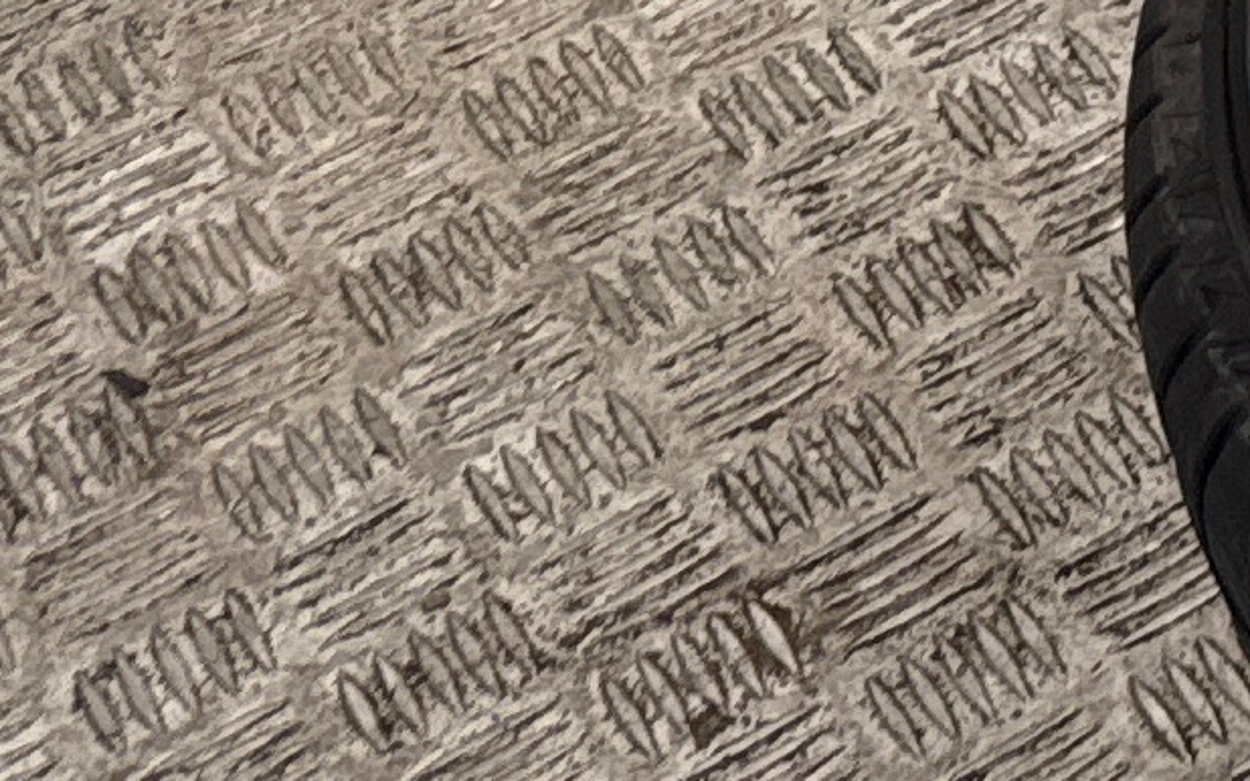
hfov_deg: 9.4
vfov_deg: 7.4
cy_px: -1040
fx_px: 5654
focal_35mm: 166
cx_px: 3938
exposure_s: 1/100
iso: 64
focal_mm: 6.76
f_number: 1.78
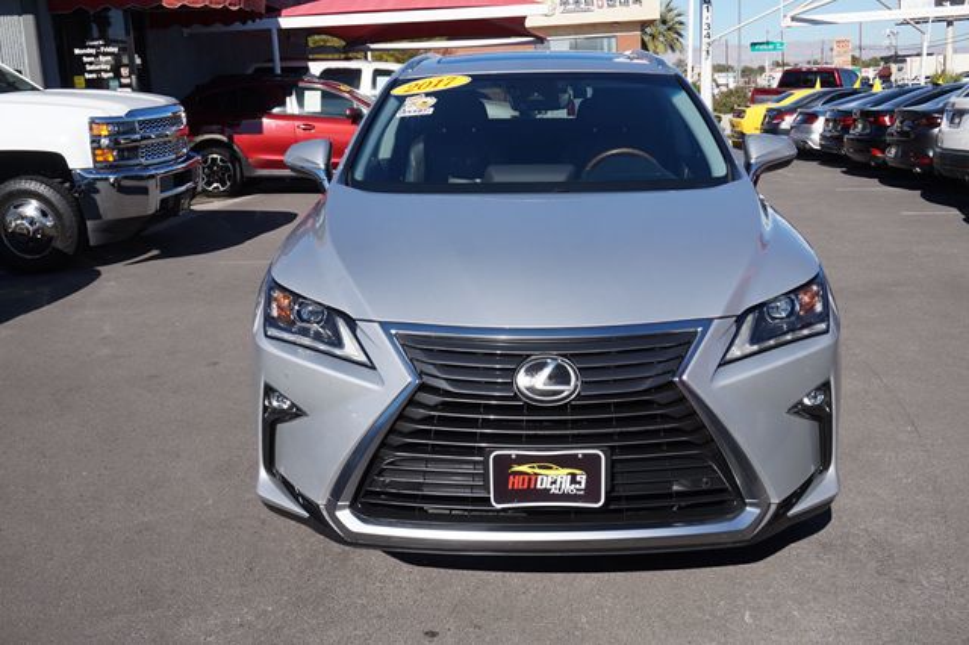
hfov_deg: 49.6
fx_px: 1049
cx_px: 484
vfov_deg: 34.2
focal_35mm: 39
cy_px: 322
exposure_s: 1/250
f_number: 9
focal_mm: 26
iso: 100
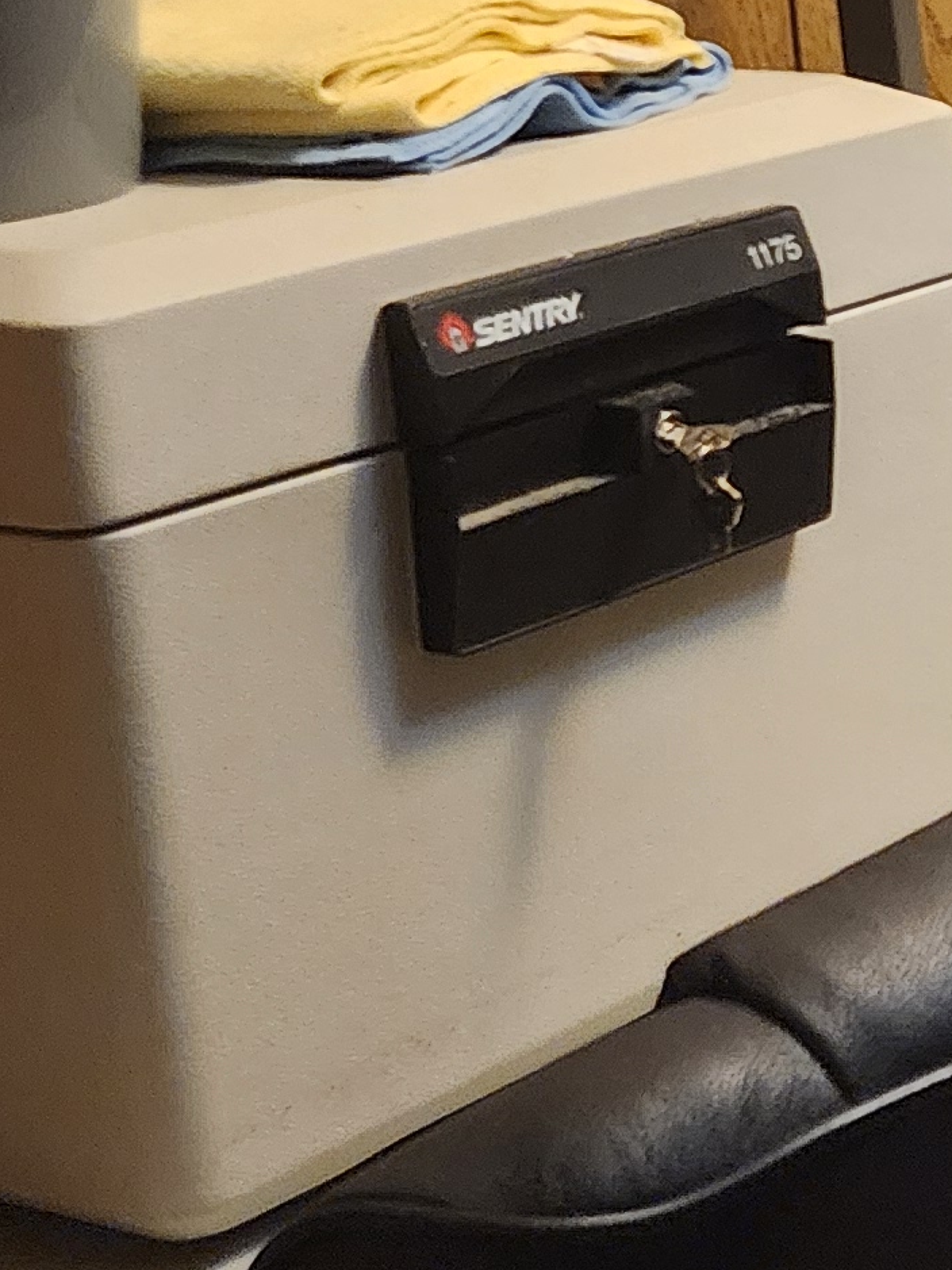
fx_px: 3594
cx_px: 2008
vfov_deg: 19.8
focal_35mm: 98
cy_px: 252
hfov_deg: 12.8
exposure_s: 1/120
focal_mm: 6.4
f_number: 1.8
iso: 640
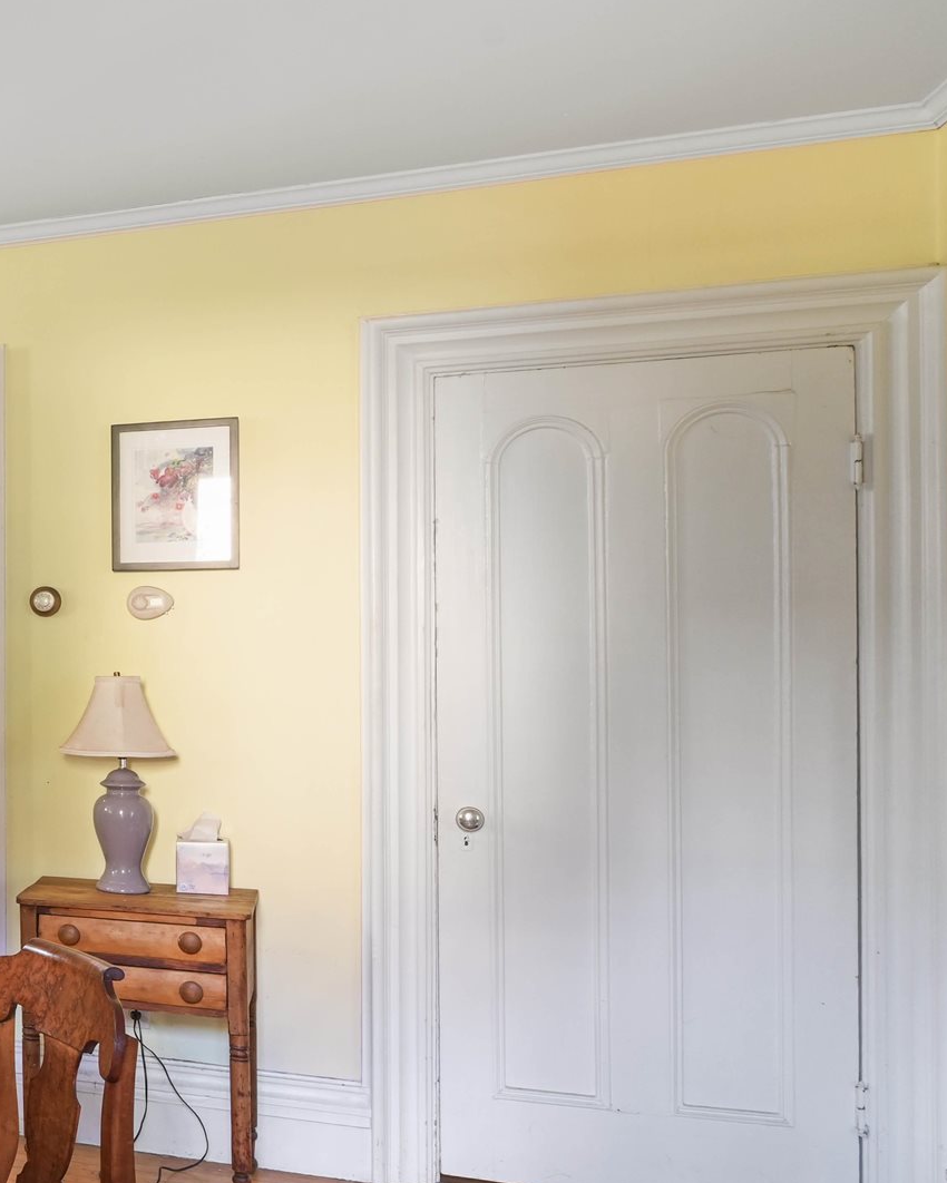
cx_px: -368
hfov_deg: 29.2
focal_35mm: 38
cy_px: 778
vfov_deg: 47.2
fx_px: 1331
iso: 400
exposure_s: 1/2
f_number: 10
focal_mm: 14
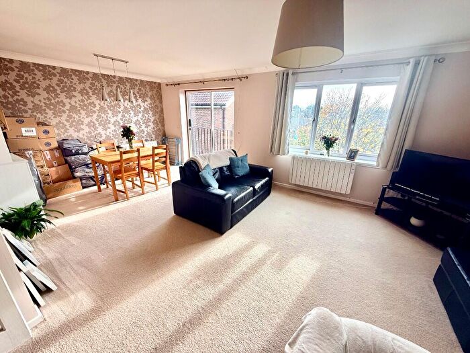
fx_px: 190
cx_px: 235
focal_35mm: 14
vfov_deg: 85.7
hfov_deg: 102.1
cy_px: 176
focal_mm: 2.22
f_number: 2.2
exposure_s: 1/110
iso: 40
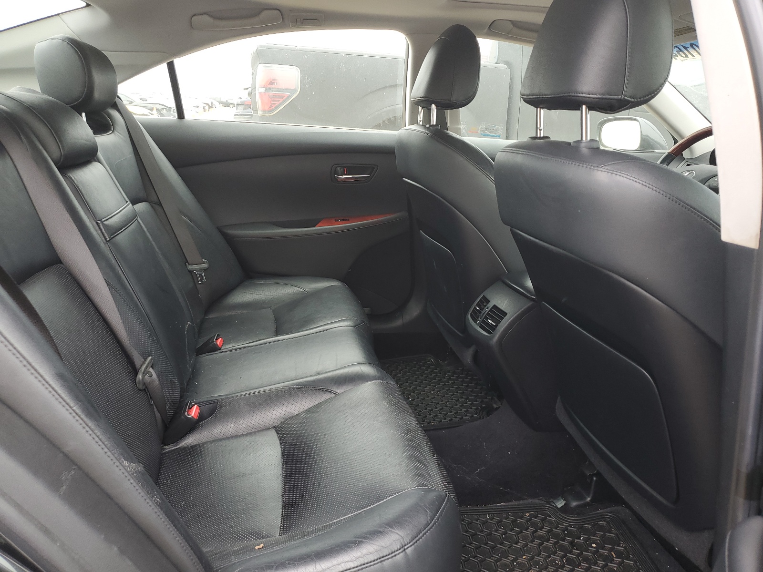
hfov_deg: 67.3
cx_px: 382
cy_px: 286
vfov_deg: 53.1
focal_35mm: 26
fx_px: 573
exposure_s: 1/60.2
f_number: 1.5
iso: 56
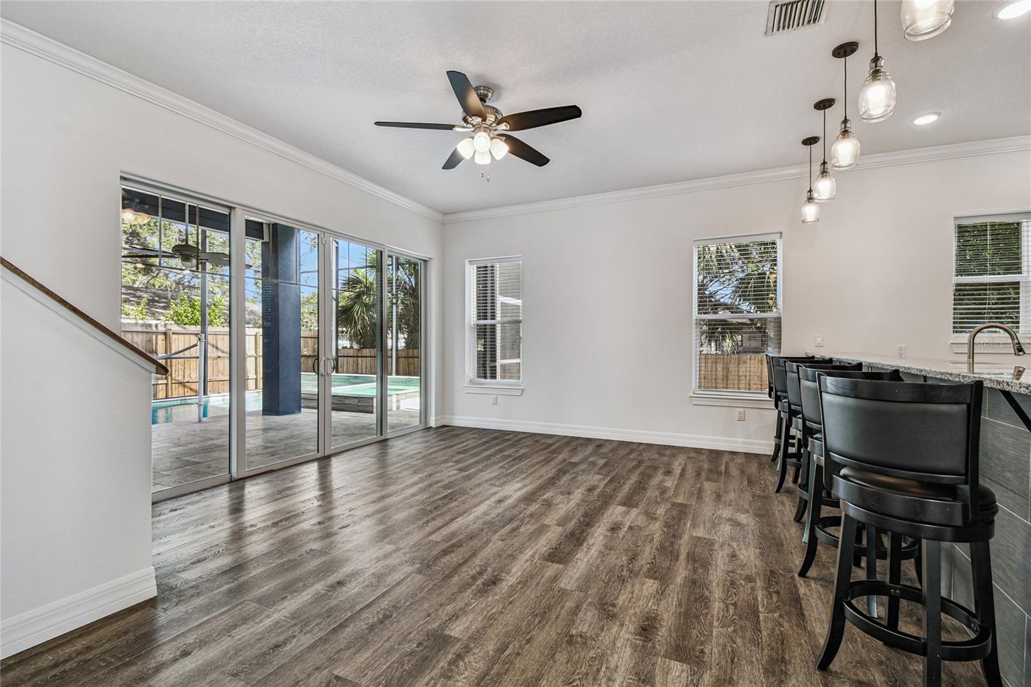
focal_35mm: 15
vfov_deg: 77.3
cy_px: 344
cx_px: 516
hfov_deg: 100.4
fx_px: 429
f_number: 7.1
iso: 100
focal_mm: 10
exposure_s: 1/5
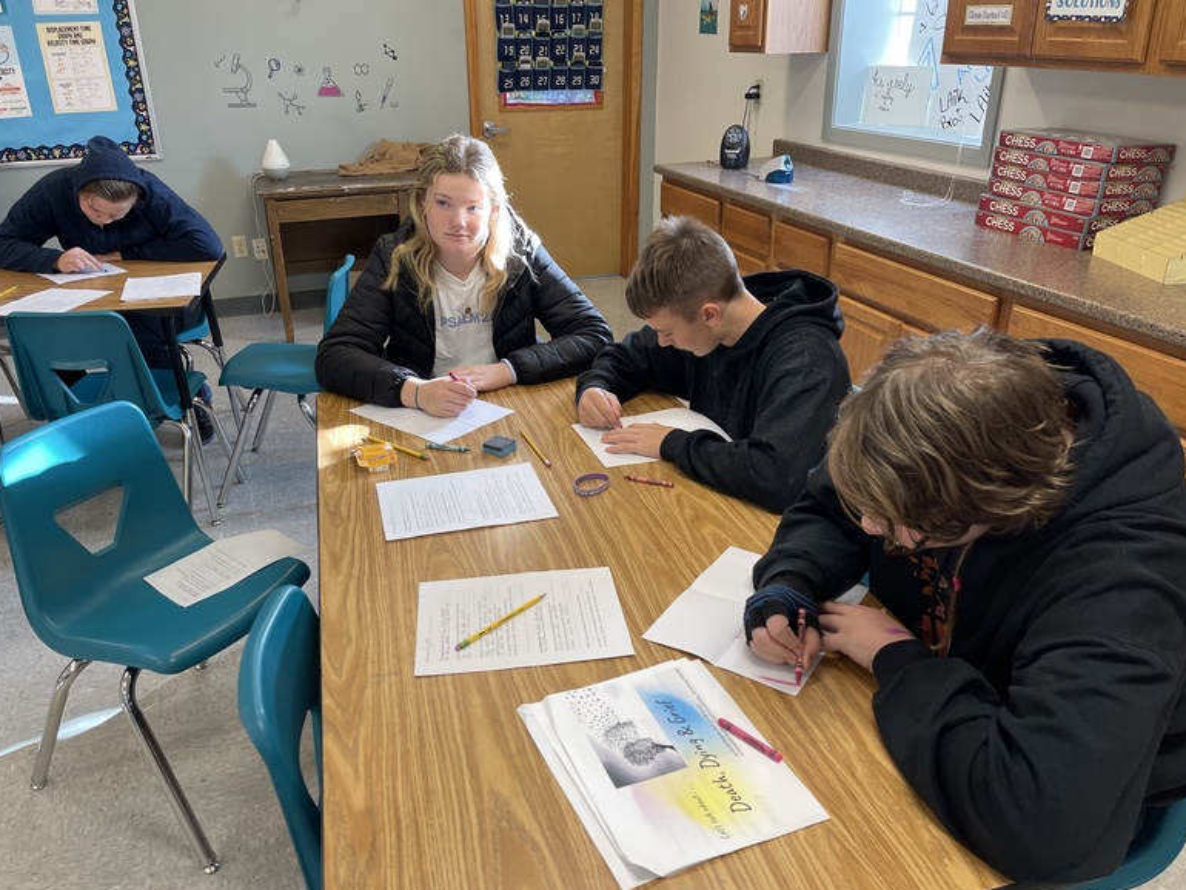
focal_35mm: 27
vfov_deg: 51.4
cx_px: 585
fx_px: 925
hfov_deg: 65.3
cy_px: 437
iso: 80
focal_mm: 5.1
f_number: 1.6
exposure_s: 1/120
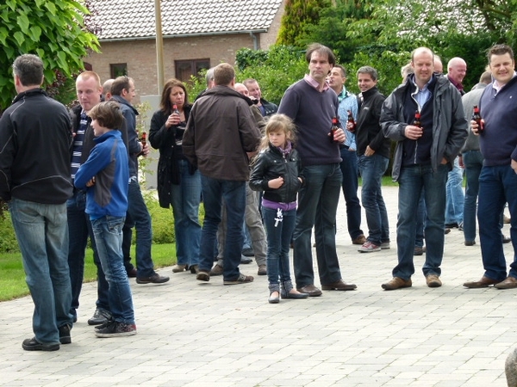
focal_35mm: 117
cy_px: 194
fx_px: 1747
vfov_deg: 12.7
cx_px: 258
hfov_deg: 16.8
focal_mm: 21.1
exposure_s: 1/160
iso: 100
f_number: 4
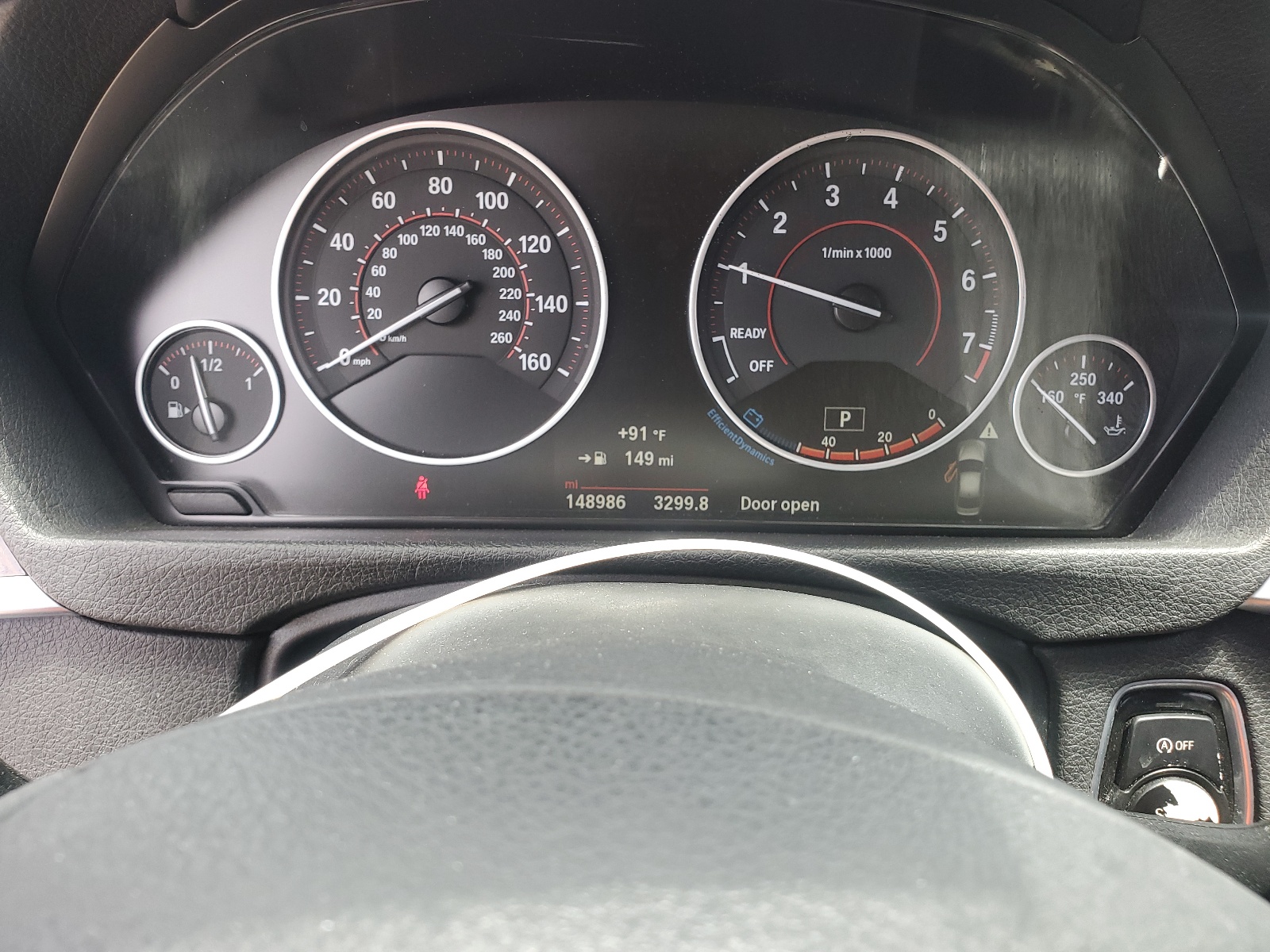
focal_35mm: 26
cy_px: 476
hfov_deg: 67.3
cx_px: 635
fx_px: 954
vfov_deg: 53.1
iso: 83
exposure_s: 1/120
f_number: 1.5
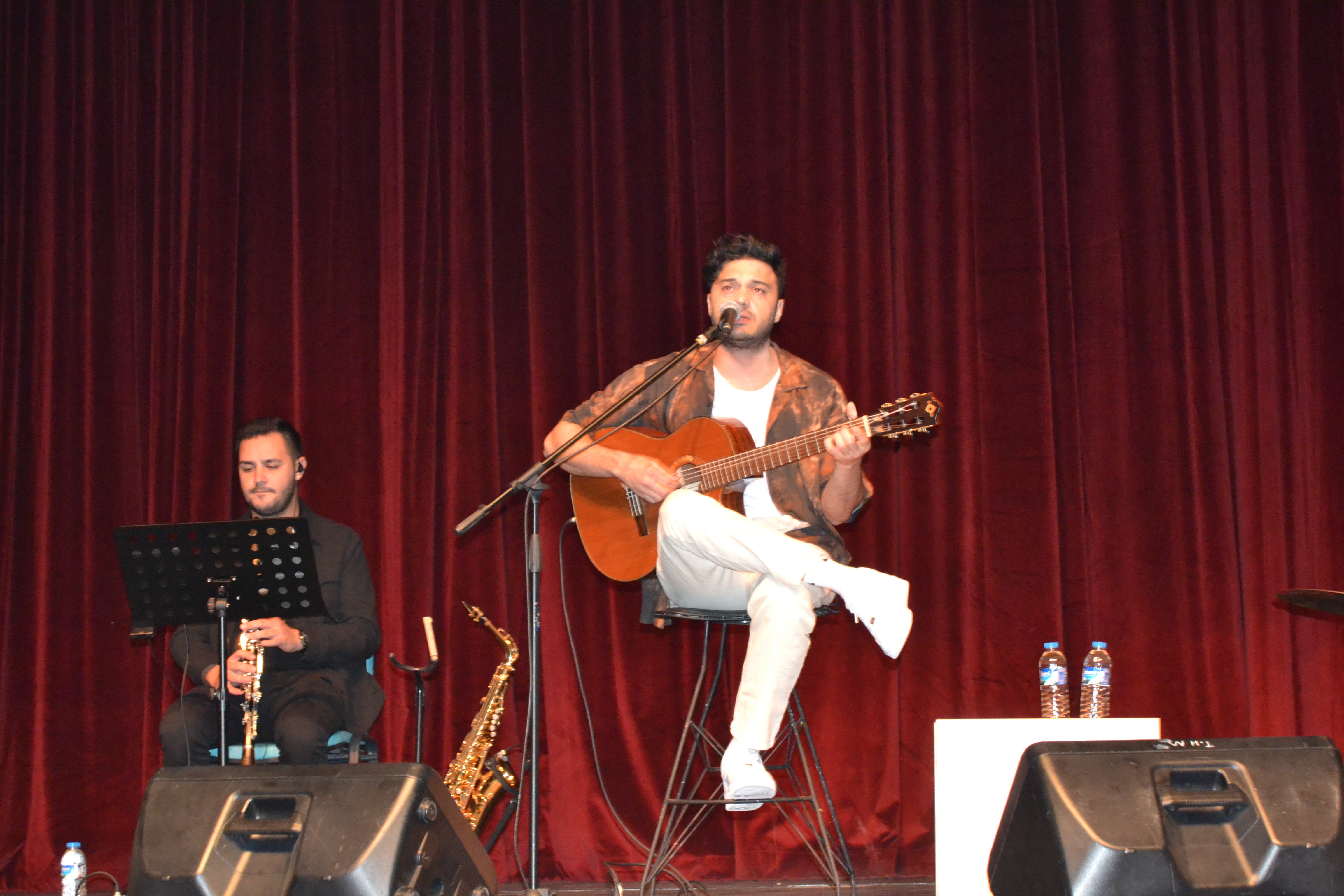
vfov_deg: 16.6
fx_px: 3080
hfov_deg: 24.6
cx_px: 672
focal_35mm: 82
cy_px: 448
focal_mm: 55
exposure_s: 1/60
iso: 3200
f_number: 5.6
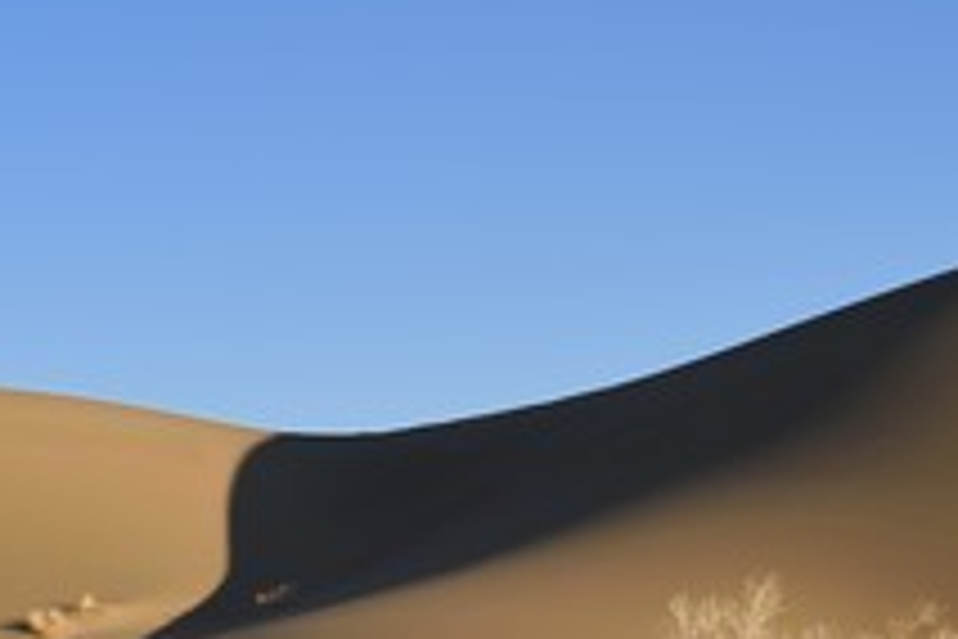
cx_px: 490
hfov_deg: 14.9
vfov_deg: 9.9
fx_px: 3672
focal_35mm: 138
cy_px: 598
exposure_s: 1/250
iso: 200
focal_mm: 70
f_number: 9
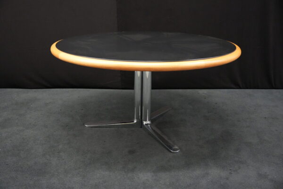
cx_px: 142
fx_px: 291
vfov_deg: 35.9
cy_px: 94
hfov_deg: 51.9
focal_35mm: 37
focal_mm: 37
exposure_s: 1/100
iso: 12800
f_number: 4
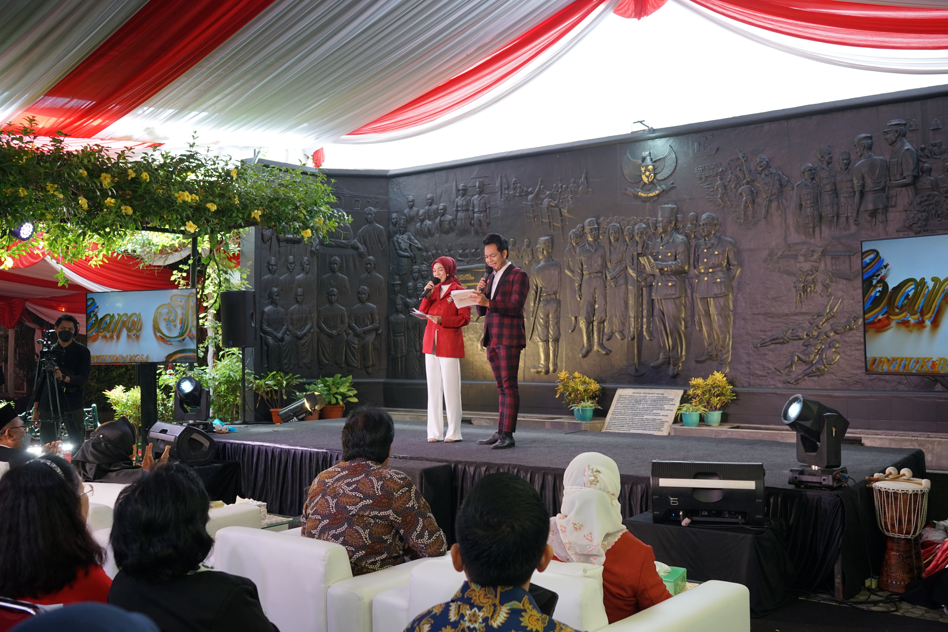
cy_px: 316
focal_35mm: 34
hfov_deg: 55.8
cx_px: 474
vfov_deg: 38.9
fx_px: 895
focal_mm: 34
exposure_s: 1/125
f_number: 5.6
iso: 640
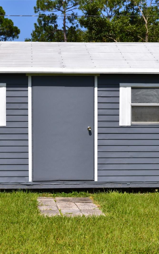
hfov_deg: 18.8
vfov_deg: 29.8
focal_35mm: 69
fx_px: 479
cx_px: 57
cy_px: 127
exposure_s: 1/500
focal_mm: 30
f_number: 11
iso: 320
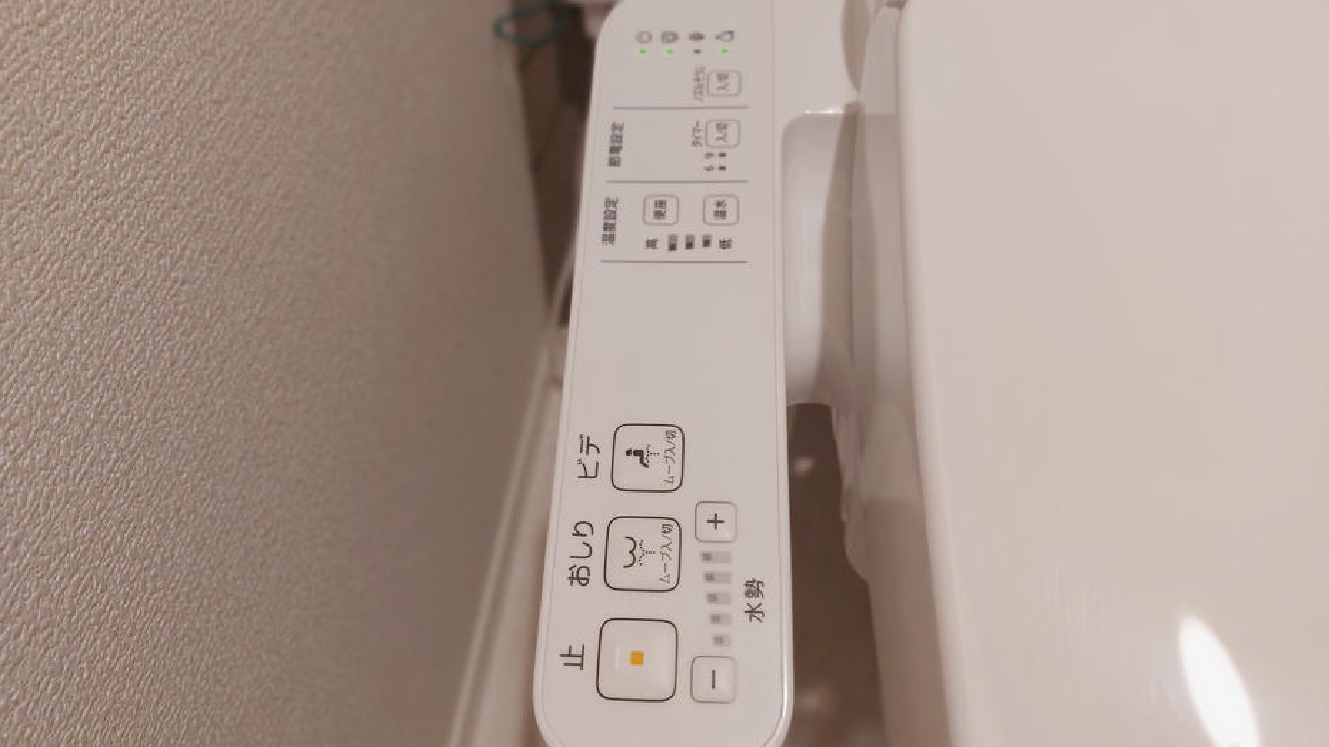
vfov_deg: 42.8
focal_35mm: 27
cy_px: 339
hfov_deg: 69.9
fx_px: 951
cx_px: 660
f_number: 1.8
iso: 100
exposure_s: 1/24
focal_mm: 5.23
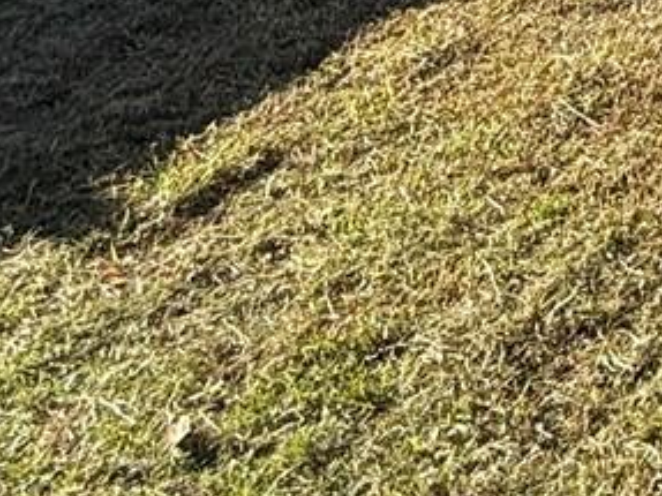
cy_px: -551
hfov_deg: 18.6
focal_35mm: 78
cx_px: 1234
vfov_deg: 14.8
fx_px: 1491
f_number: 2.2
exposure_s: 1/506
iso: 50
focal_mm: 2.22
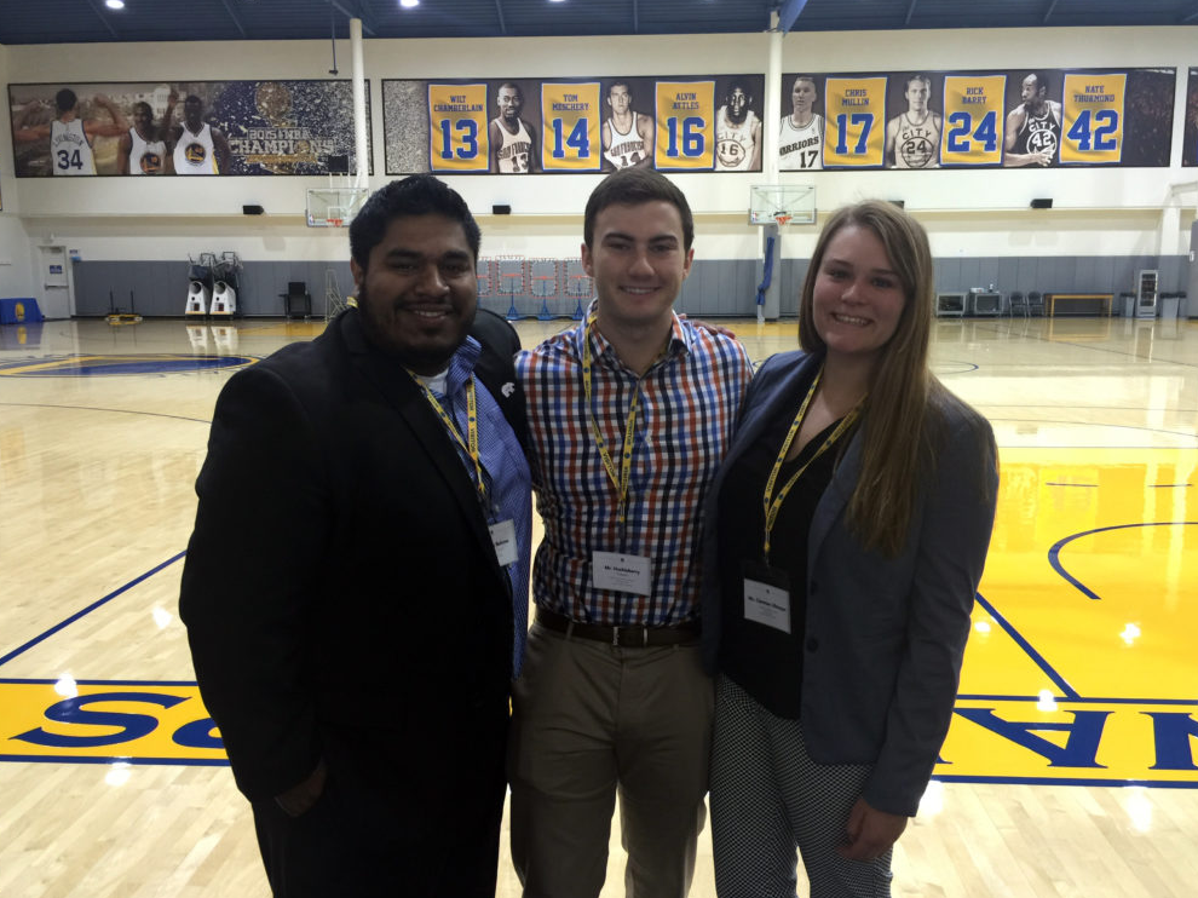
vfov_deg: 46.8
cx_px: 601
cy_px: 450
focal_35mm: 30
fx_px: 1038
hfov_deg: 60.0
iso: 40
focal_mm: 4.15
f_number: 2.2
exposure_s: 1/15
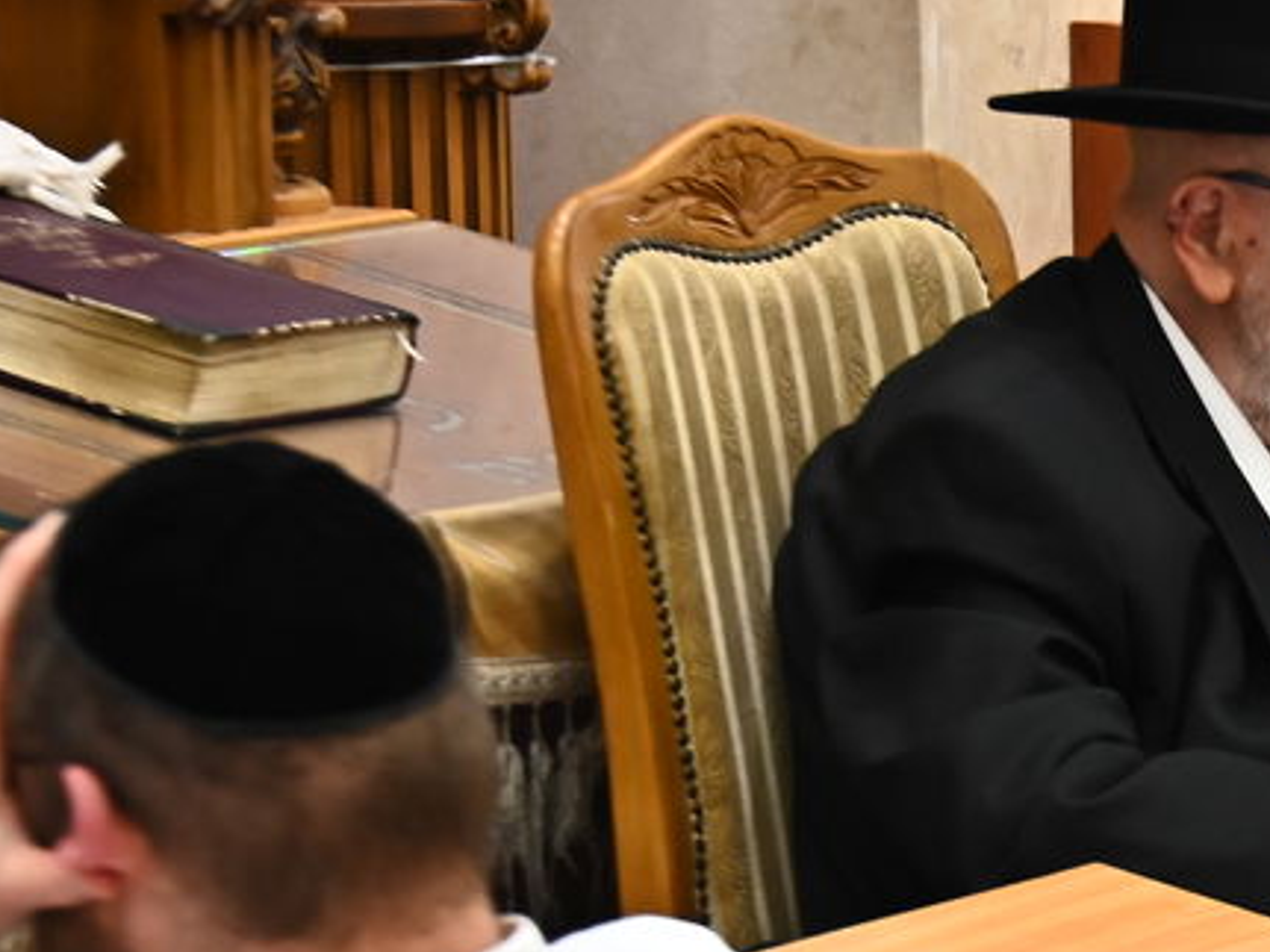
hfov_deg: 6.3
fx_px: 11444
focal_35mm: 312
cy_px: 545
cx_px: 1815
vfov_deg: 4.8
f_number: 7.1
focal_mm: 100
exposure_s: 1/100
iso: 2500
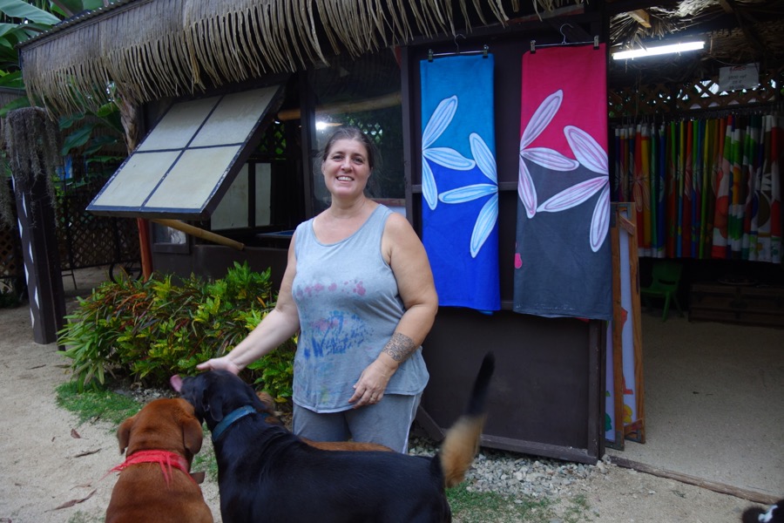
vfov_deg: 46.4
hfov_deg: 65.5
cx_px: 392
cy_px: 262
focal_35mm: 28
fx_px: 610
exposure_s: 1/60
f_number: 1.8
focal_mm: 10.4
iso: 125
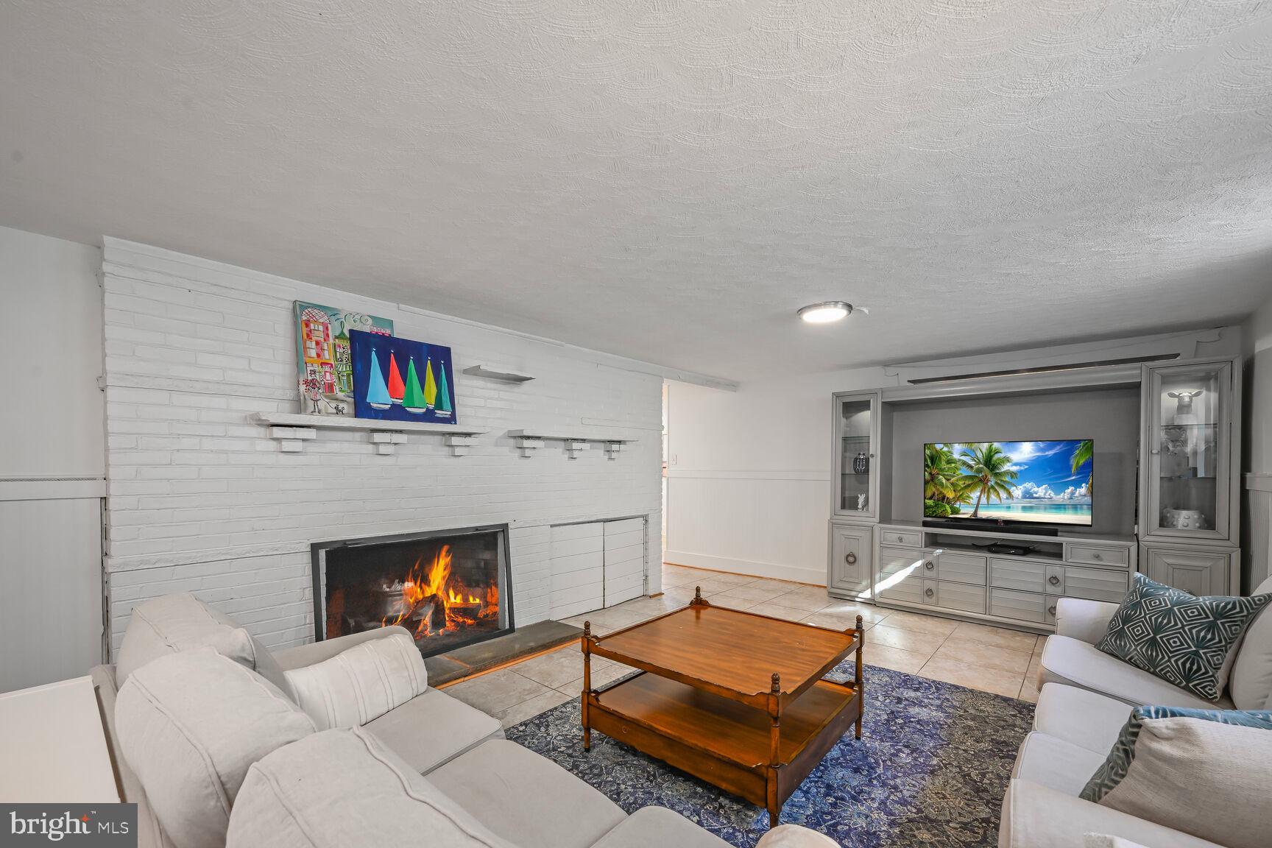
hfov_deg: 104.3
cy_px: 424
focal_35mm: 14
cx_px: 636
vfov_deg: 81.2
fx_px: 495
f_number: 9
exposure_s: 1/2
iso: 200
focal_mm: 14
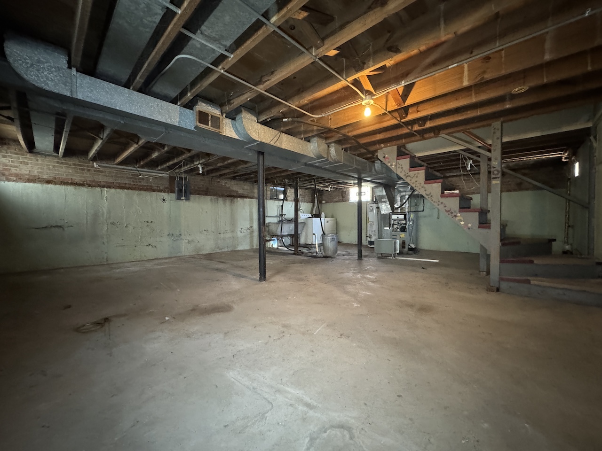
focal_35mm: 14
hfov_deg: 102.1
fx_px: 243
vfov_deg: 85.7
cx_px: 301
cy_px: 226
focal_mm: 2.22
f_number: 2.2
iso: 1250
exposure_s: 1/30
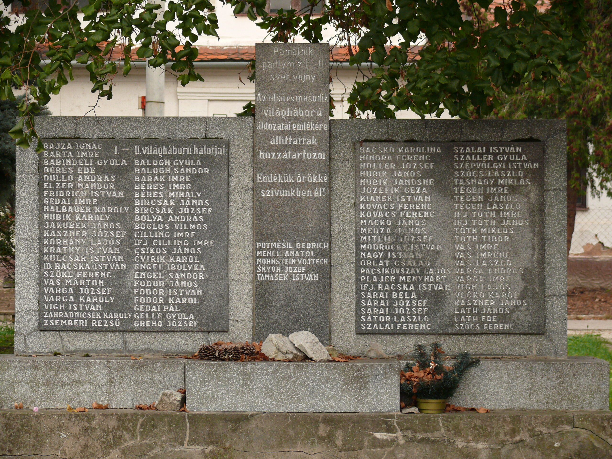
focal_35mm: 107
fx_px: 1892
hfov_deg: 18.4
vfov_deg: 13.8
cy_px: 230
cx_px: 306
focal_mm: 22.7
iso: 200
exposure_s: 1/200
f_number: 3.6
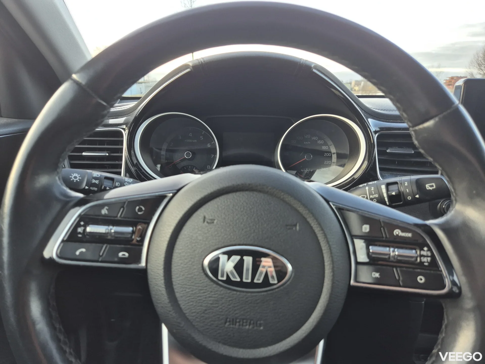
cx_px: 242
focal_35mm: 23
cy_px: 182
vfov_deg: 58.9
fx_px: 322
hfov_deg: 73.9
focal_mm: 5.4
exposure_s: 1/180
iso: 160
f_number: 1.8
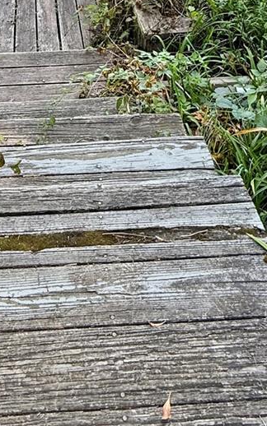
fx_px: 512
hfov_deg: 28.7
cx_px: 57
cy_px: -48
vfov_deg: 37.5
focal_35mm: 44
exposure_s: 1/273
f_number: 2.2
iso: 50
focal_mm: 2.22
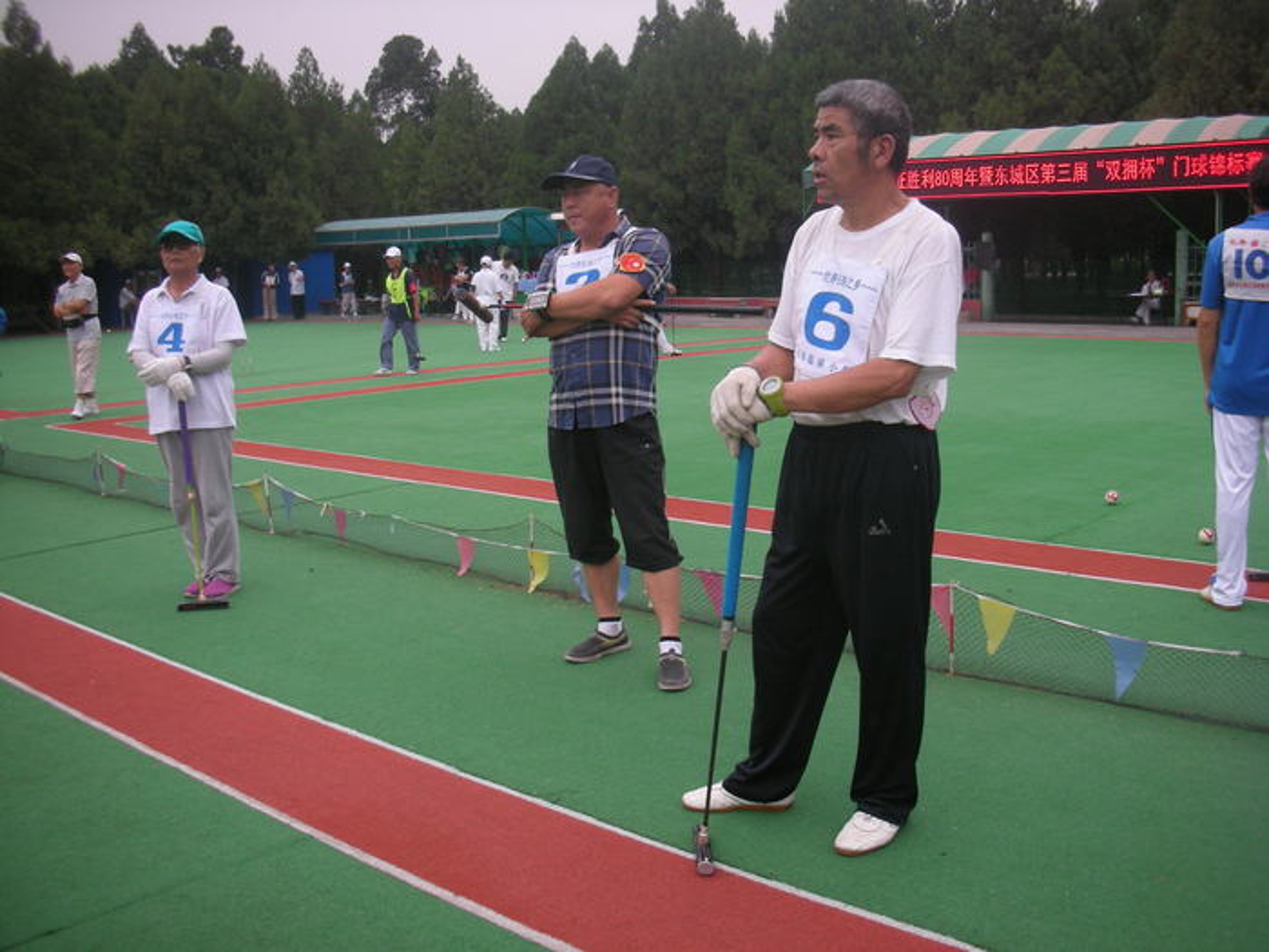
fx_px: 1283
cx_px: 634
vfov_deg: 40.7
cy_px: 476
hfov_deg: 52.6
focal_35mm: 35
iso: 50
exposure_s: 1/170
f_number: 2.8
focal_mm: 5.8
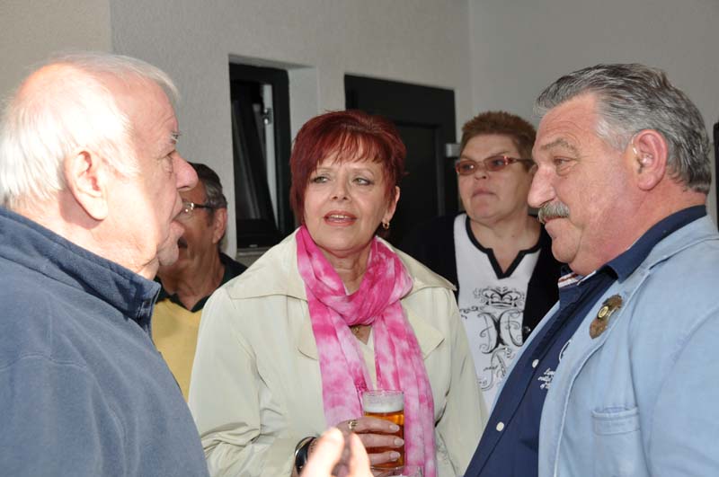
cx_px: 360
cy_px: 238
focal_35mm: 57
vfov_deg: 23.7
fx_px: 1137
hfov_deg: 35.1
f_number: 6.3
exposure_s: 1/160
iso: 200
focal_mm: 38
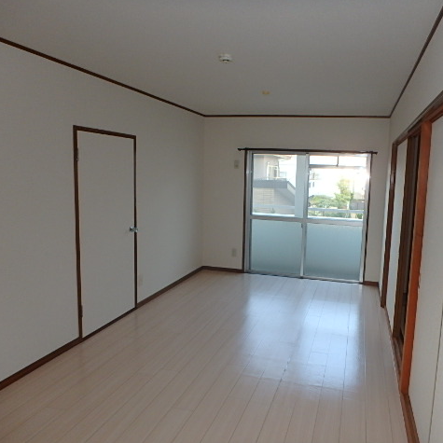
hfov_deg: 62.0
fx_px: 362
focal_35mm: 25
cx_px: 280
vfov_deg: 62.9
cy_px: 221
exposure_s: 1/40
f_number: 3.5
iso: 200
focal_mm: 3.7
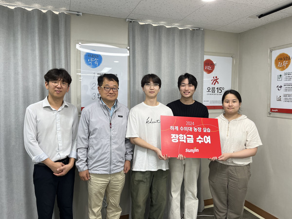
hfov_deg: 67.3
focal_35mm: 26
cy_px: 110
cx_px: 146
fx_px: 219
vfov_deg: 53.1
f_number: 1.6
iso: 100
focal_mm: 5.1
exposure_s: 1/120
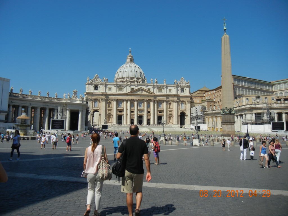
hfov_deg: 60.0
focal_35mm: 30
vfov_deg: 46.8
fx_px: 250
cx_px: 144
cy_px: 108
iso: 160
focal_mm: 5.4
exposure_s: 1/633
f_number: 7
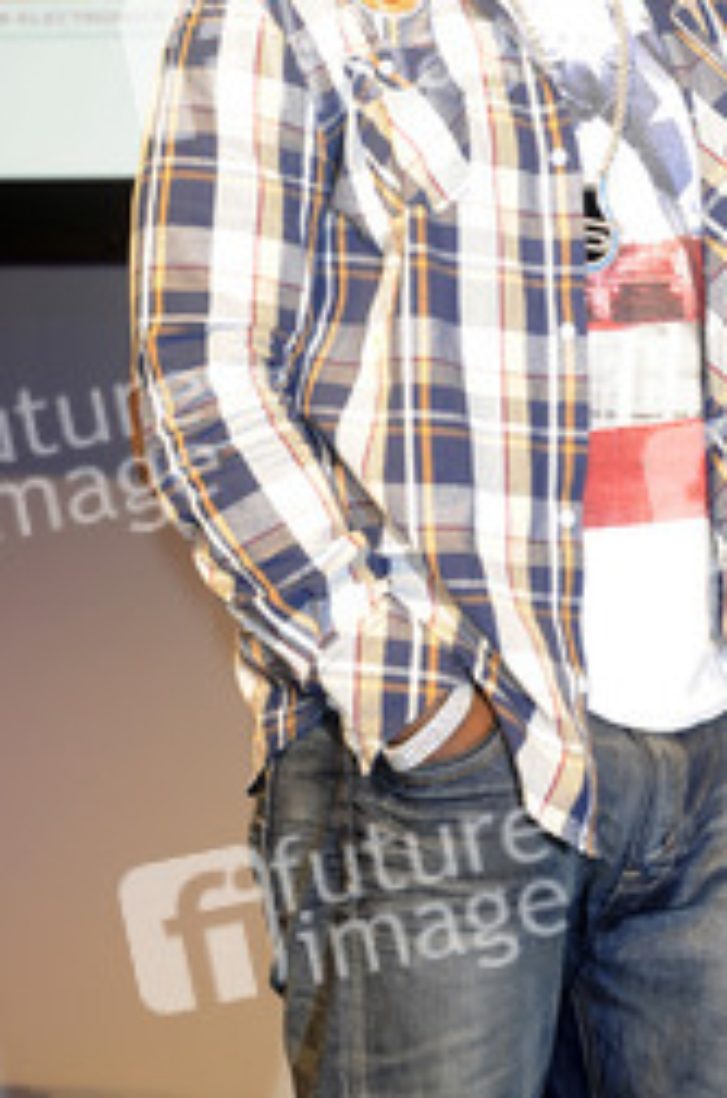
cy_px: 257
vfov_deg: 12.9
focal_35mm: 159
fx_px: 4836
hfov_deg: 8.6
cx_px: 470
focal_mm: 100
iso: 1600
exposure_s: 1/100
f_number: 5.6
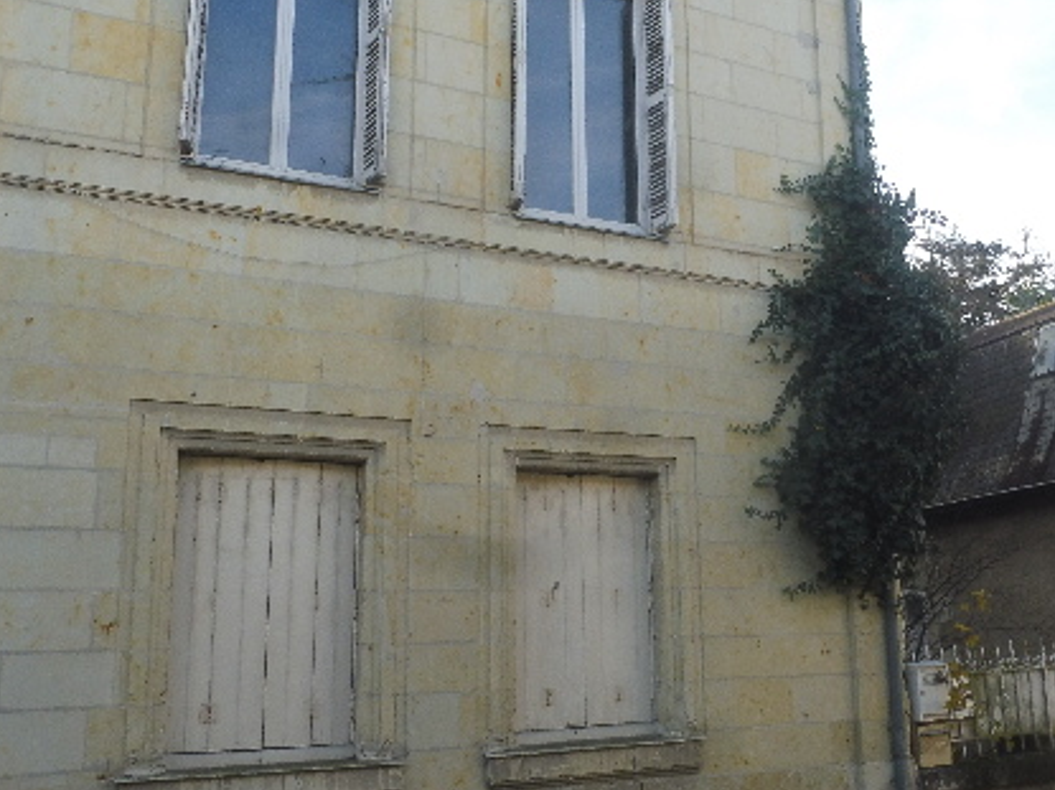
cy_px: 412
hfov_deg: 49.3
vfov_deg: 38.6
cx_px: 699
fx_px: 1127
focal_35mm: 37
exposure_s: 1/250
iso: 100
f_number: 4
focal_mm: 4.3
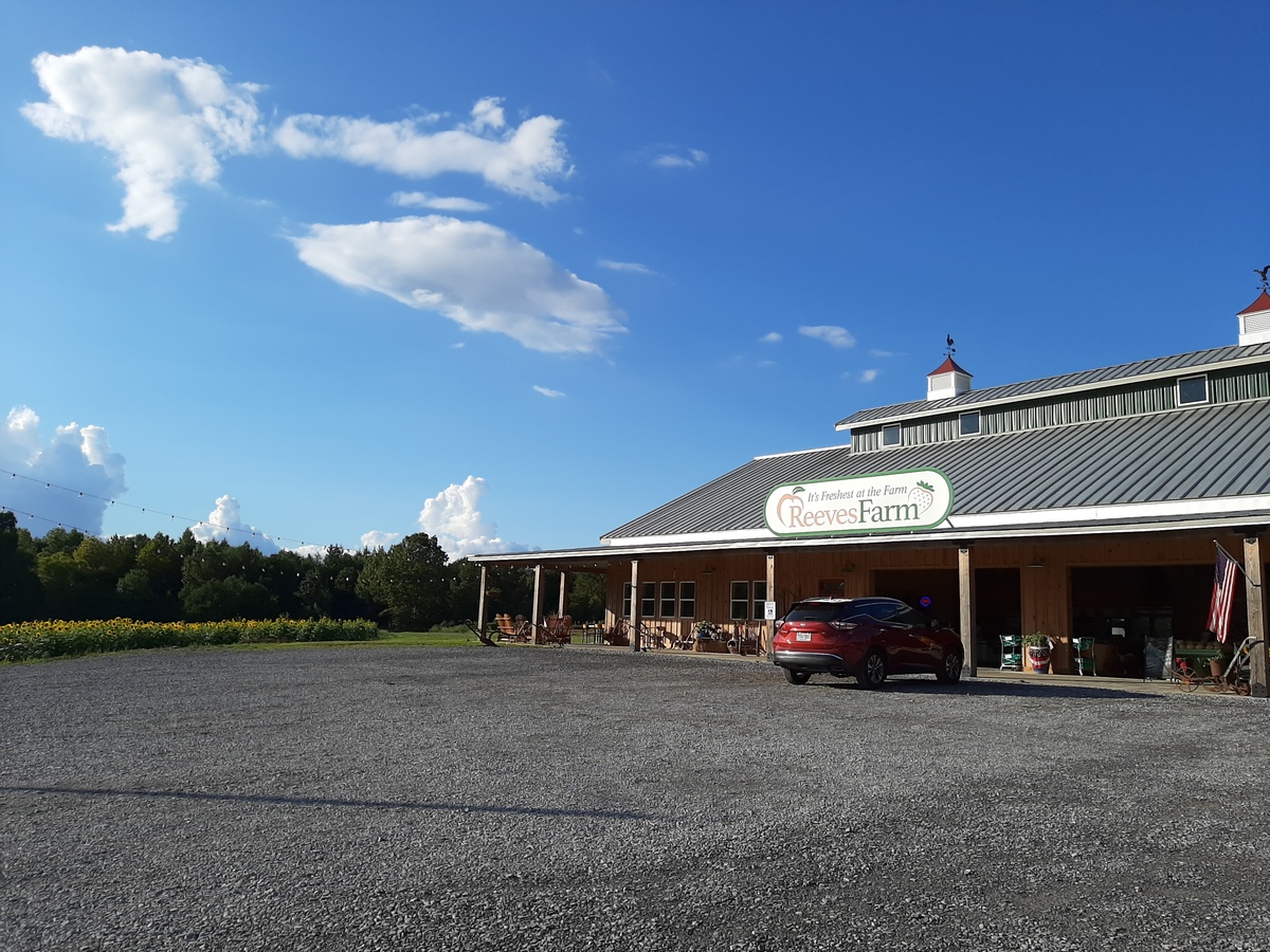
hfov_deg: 67.3
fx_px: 954
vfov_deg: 53.1
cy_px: 476
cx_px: 635
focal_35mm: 26
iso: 40
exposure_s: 1/3472
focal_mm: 3.93
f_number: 1.7
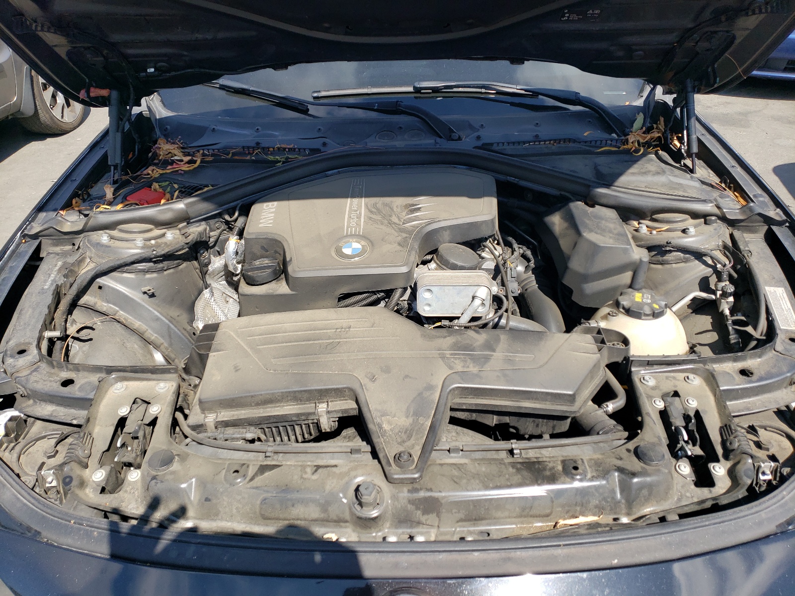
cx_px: 398
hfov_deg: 67.3
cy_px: 298
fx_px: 597
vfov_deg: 53.1
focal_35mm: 26
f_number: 1.5
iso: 50
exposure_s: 1/1429
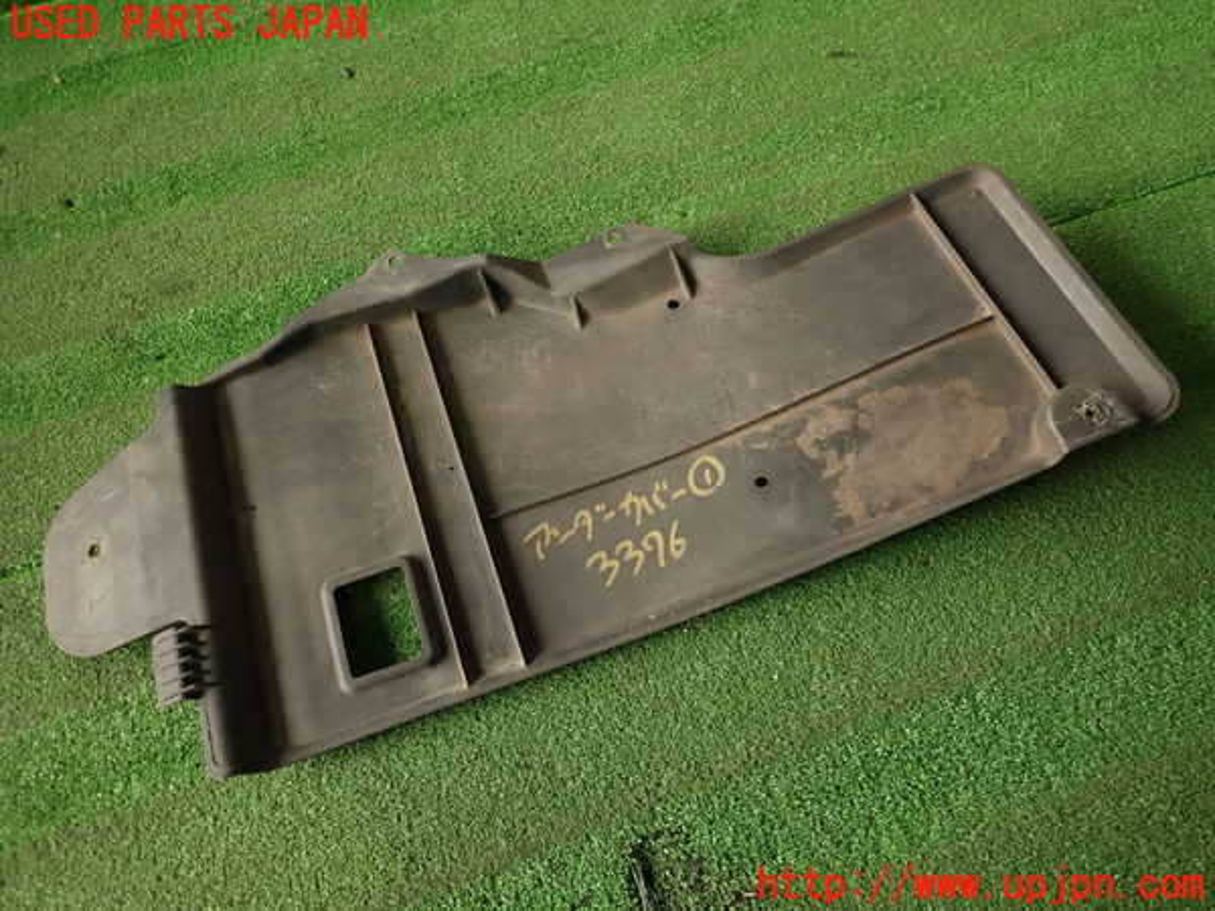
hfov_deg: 69.4
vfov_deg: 54.9
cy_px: 456
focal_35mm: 25
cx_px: 608
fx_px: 877
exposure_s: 1/60
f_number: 2
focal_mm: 4.5
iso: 160
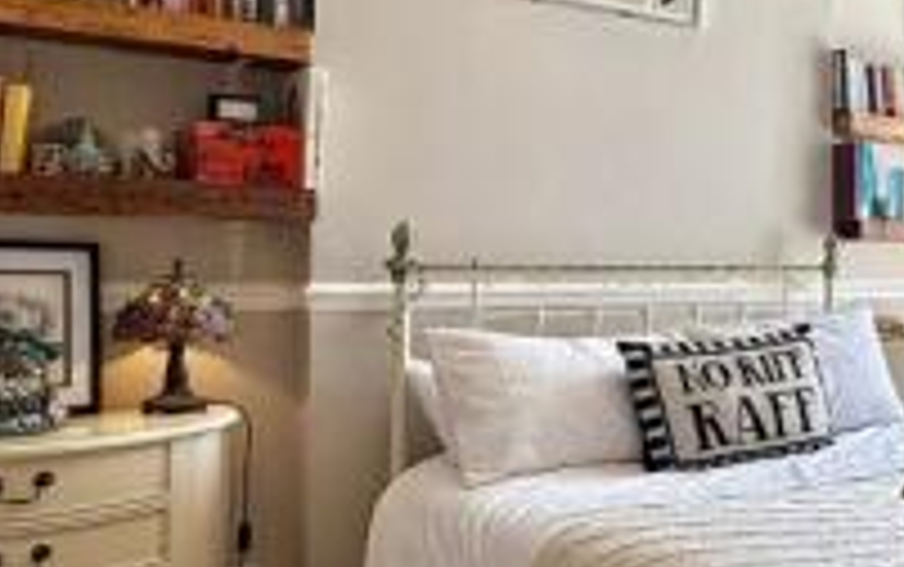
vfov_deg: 29.9
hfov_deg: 40.4
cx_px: 906
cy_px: 263
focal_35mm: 43
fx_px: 1060
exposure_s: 1/178
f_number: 2.2
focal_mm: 2.22
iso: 64
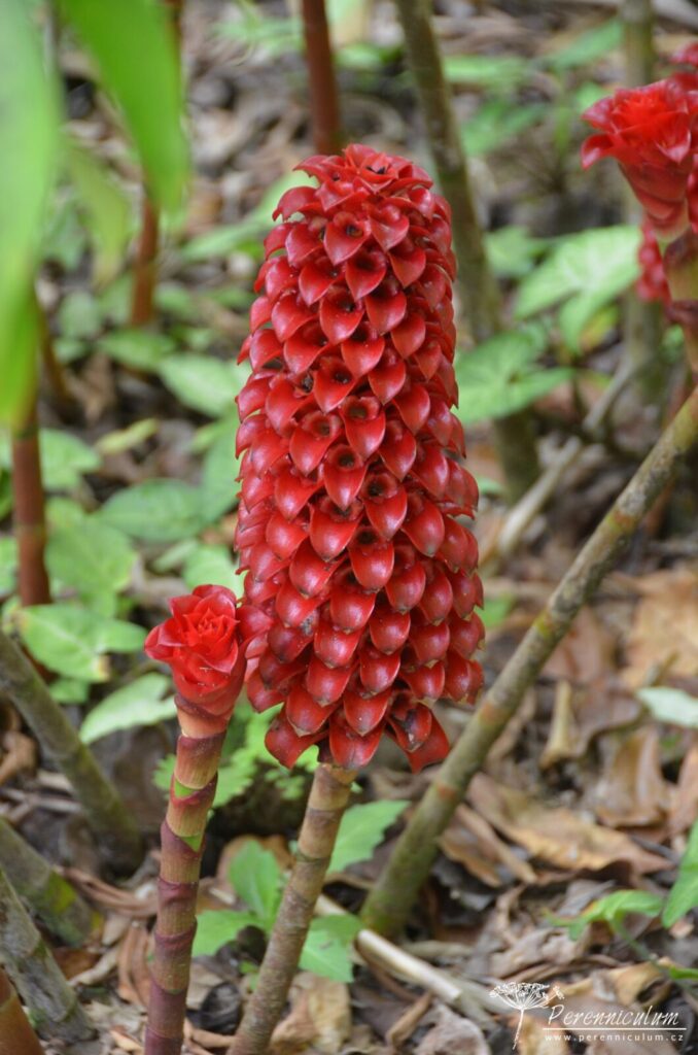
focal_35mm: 142
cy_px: 528
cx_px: 349
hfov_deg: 9.6
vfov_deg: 14.4
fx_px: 4164
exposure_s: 1/160
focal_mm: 95
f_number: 5.3
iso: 800
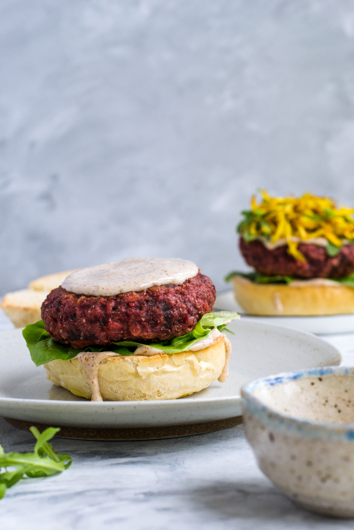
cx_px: 177
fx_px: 1106
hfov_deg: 18.2
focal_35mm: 75
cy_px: 265
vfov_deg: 27.0
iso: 250
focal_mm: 50
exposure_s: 1/60
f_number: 5.6
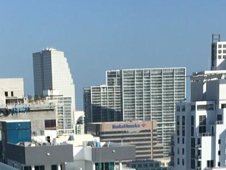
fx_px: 797
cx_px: 77
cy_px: 338
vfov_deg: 11.1
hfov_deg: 16.1
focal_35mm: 122
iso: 25
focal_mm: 4.15
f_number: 2.2
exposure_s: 1/2137
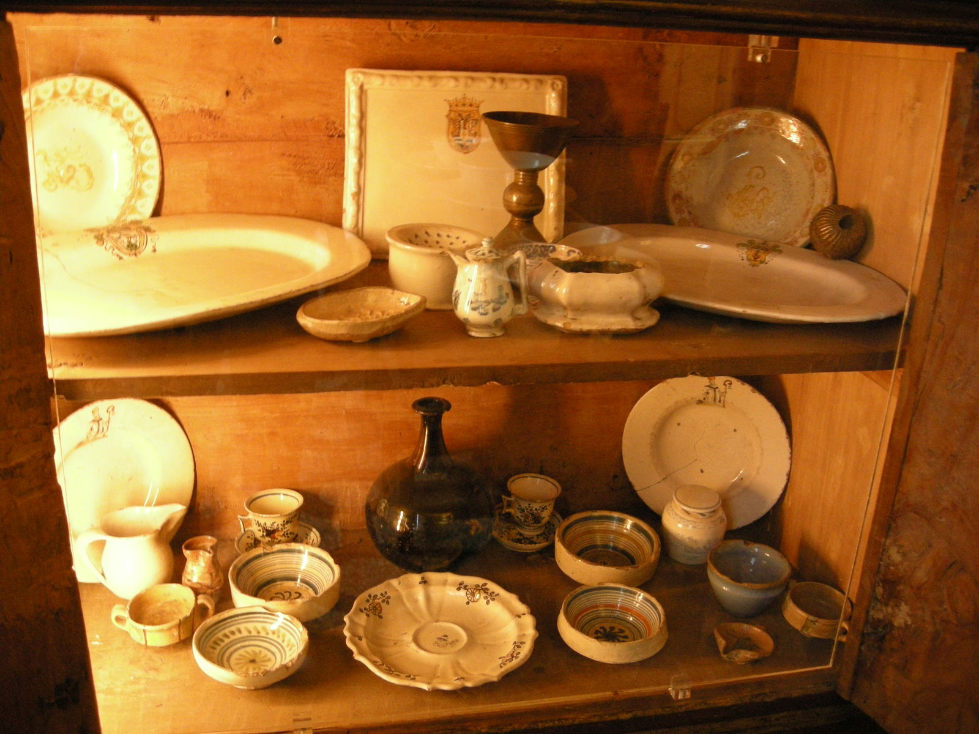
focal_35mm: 36
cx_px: 490
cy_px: 367
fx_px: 1018
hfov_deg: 51.4
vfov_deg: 39.7
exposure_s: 1/9.3
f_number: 2.7
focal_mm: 7.5
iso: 400
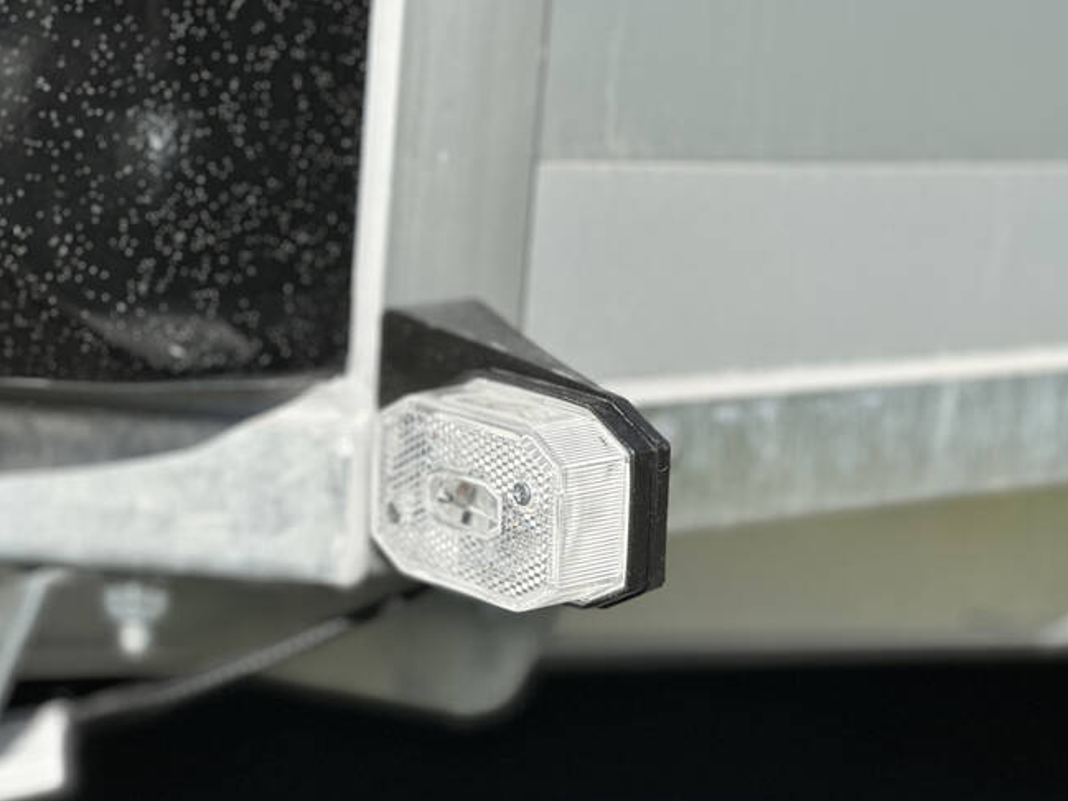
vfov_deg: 15.6
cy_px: 481
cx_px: 513
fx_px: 2931
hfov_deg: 20.6
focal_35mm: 95
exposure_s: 1/1004
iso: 32
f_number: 2.8
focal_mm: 9
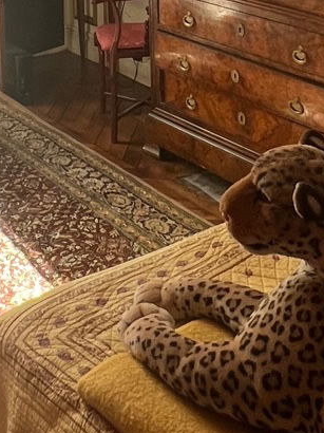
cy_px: -119
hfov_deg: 22.6
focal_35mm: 64
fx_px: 800
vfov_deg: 26.1
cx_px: 60
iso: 64
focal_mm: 1.57
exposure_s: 1/99
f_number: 1.8
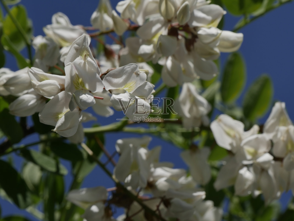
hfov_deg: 11.2
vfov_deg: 8.4
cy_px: 110
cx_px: 147
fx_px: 1495
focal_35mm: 176
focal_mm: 88
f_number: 10
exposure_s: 1/400
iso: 200
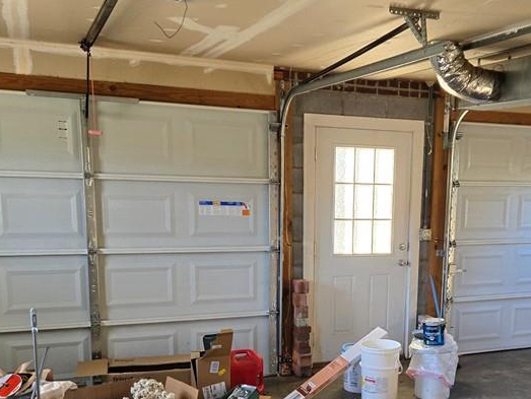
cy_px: 284
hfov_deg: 41.3
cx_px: 370
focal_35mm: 45
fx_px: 691
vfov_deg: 31.8
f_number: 1.8
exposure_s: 1/120
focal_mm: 5.4
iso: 250
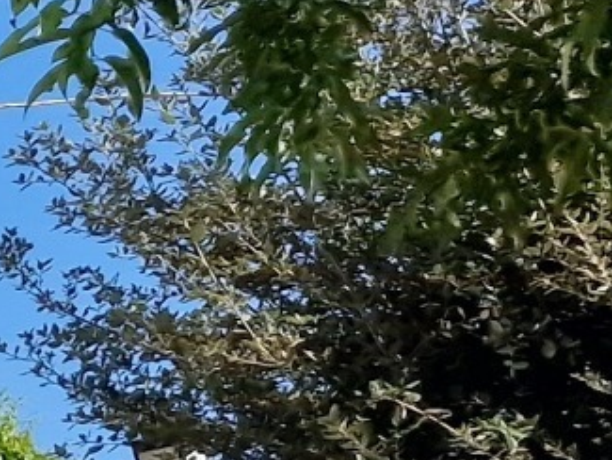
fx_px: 3201
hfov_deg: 7.9
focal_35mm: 181
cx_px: -1693
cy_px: 562
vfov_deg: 8.1
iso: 50
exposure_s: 1/1468
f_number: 1.8
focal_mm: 6.4
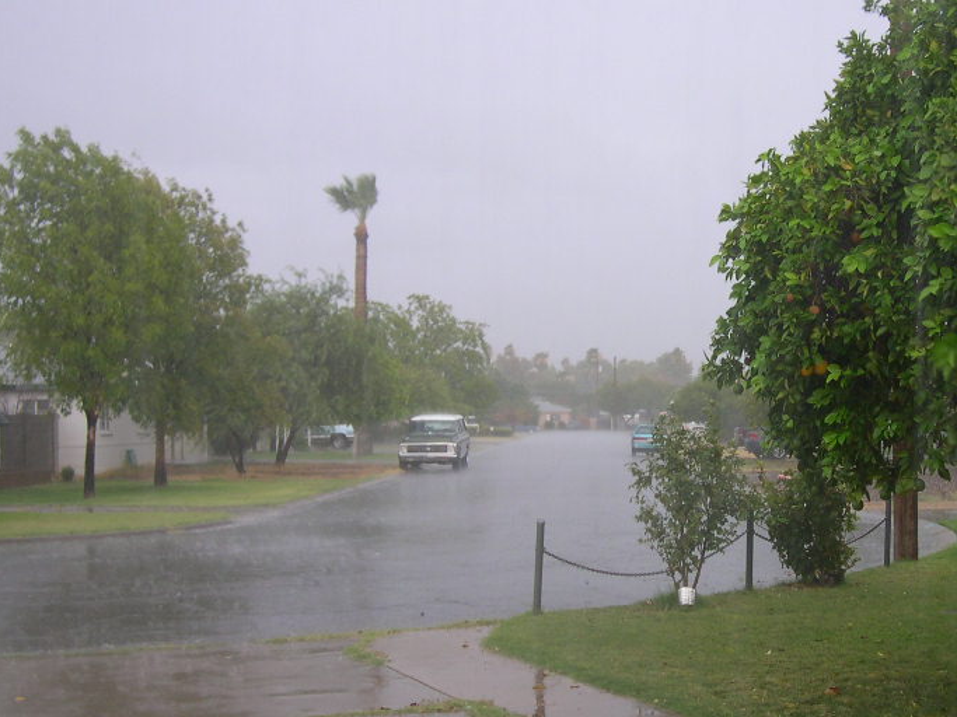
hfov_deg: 33.5
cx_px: 645
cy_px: 370
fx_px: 1576
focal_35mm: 57
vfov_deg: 25.7
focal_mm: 8
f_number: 2.8
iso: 100
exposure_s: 1/18.5
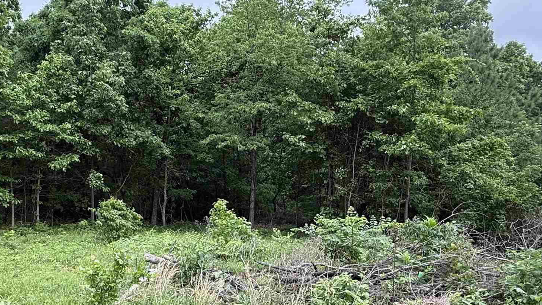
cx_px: 227
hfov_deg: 60.7
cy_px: 183
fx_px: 460
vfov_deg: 36.6
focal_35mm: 32
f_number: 2.2
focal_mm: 2.22
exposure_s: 1/286
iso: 64
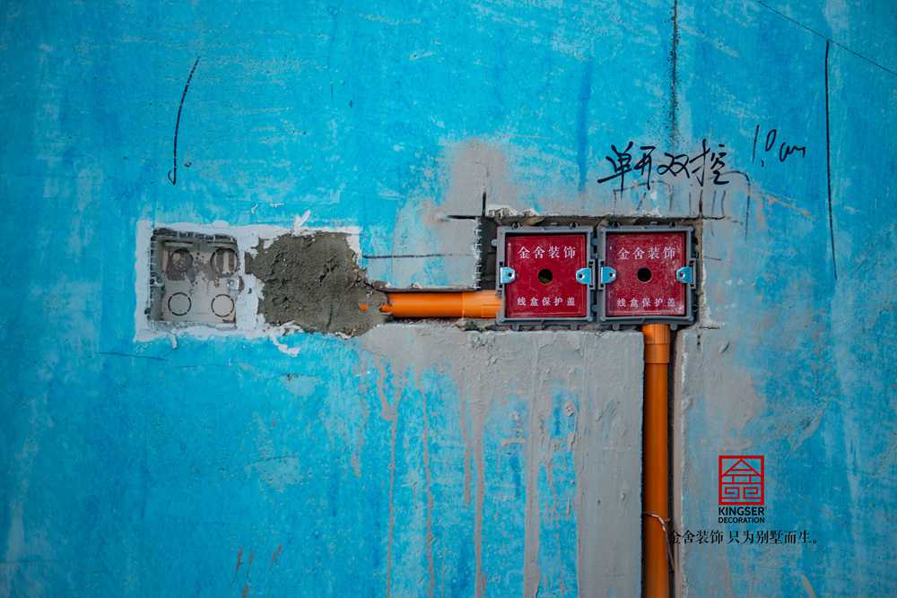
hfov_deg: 38.2
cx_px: 448
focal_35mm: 52
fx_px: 1296
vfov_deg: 26.0
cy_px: 299
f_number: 2.8
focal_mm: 52
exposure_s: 1/80
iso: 320
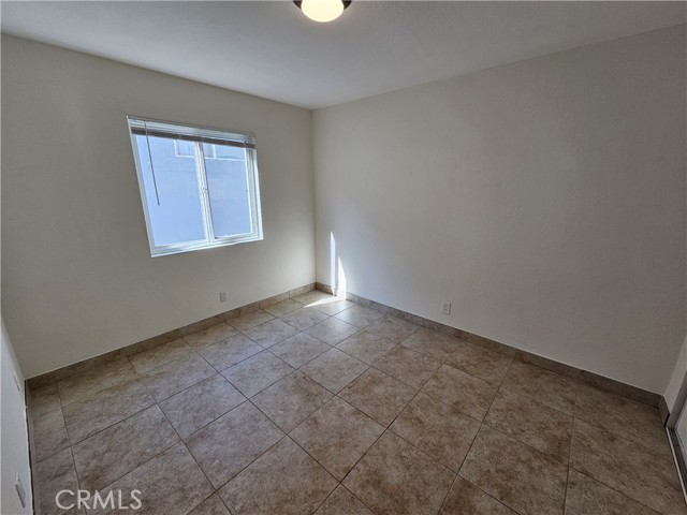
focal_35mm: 13
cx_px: 344
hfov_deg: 106.2
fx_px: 258
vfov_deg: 89.9
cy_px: 258
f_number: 2.2
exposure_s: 1/60
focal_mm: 2.2
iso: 50
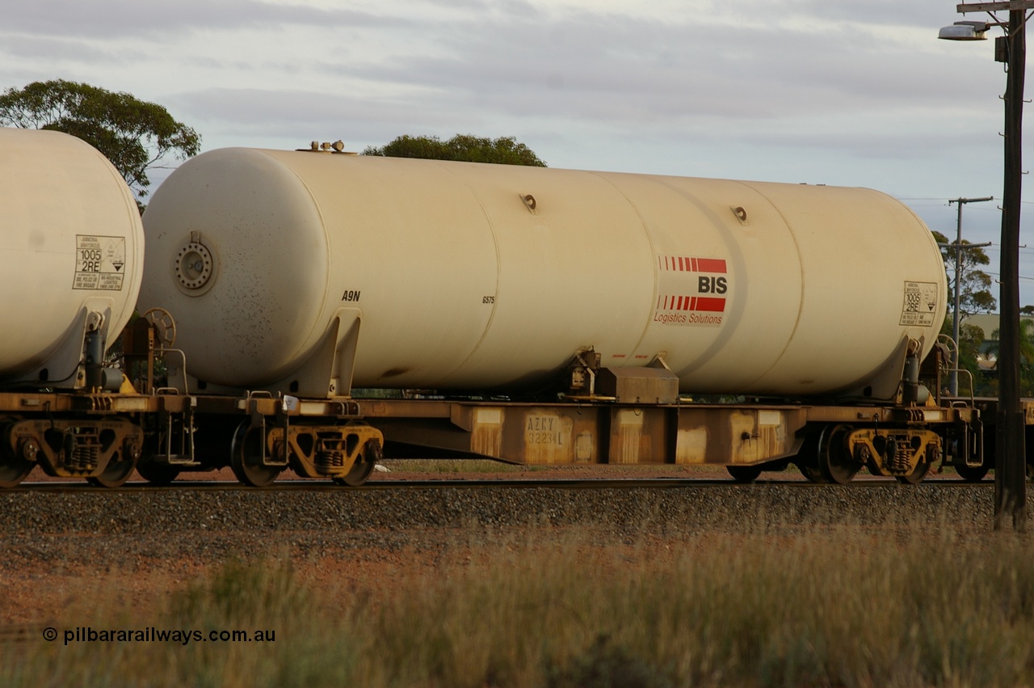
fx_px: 5725
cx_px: 517
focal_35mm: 200
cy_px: 344
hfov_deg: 10.3
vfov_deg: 6.9
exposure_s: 1/250
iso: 200
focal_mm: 133
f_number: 6.7
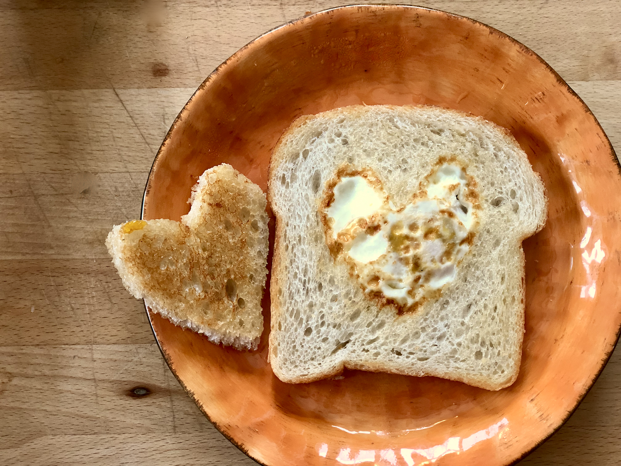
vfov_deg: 25.7
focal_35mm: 57
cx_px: 310
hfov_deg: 33.8
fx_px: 1023
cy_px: 233
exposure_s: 1/30
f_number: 2.8
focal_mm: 6.6
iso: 64
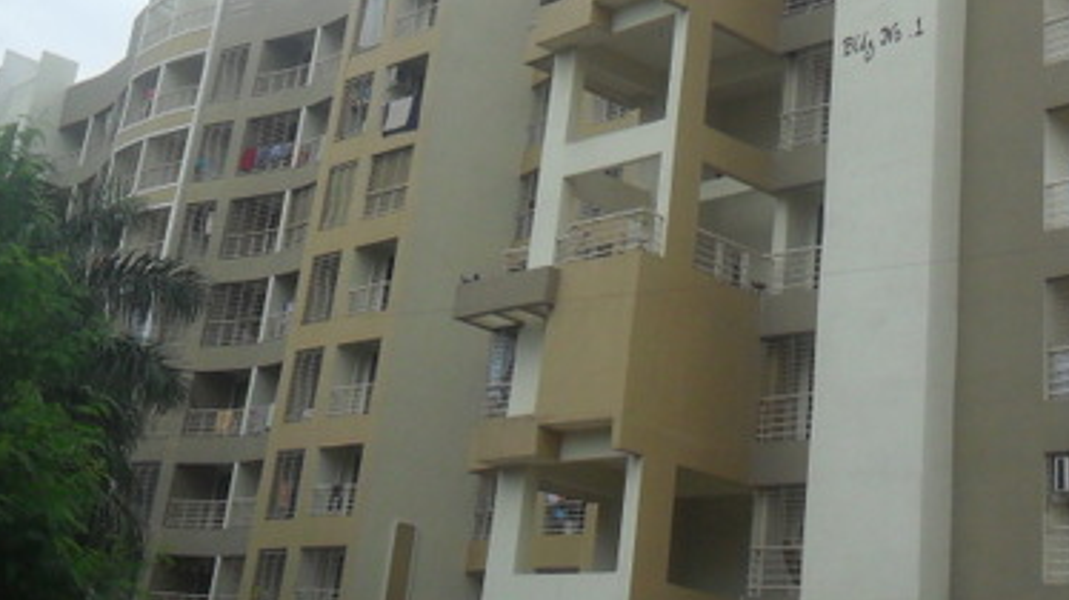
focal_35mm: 63
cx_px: 532
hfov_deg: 33.3
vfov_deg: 18.3
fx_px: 1785
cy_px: -89
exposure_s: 1/1000
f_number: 3.5
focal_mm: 4.9
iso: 100
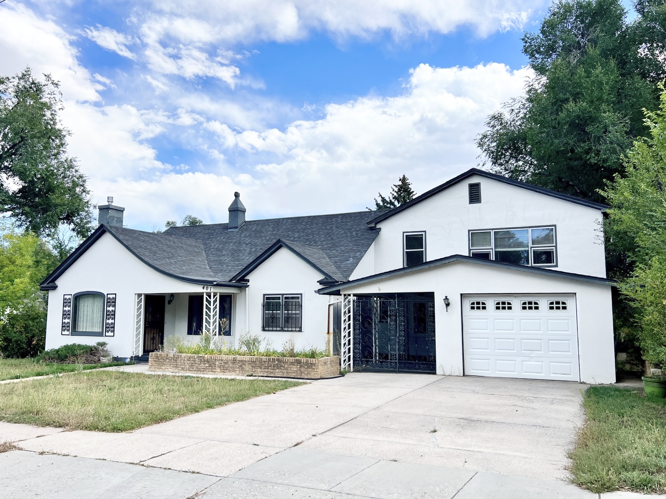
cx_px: 333
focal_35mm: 26
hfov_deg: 67.3
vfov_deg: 53.0
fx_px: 500
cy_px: 250
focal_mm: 5.7
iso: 50
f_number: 1.5
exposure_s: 1/3571
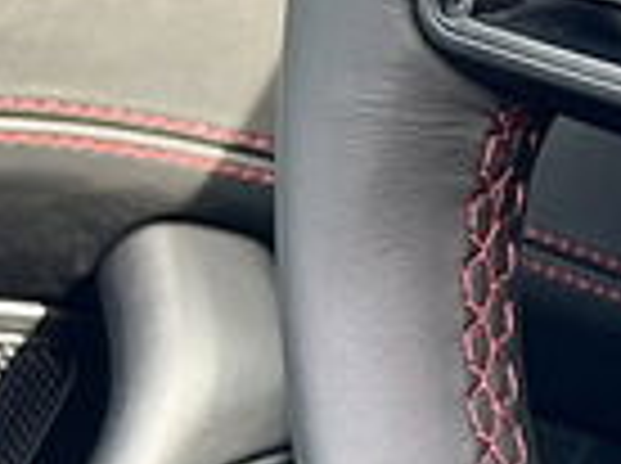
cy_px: 14
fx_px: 3456
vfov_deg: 7.6
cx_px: 1390
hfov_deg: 9.4
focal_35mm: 193
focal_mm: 5.7
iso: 40
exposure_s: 1/174
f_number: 1.5
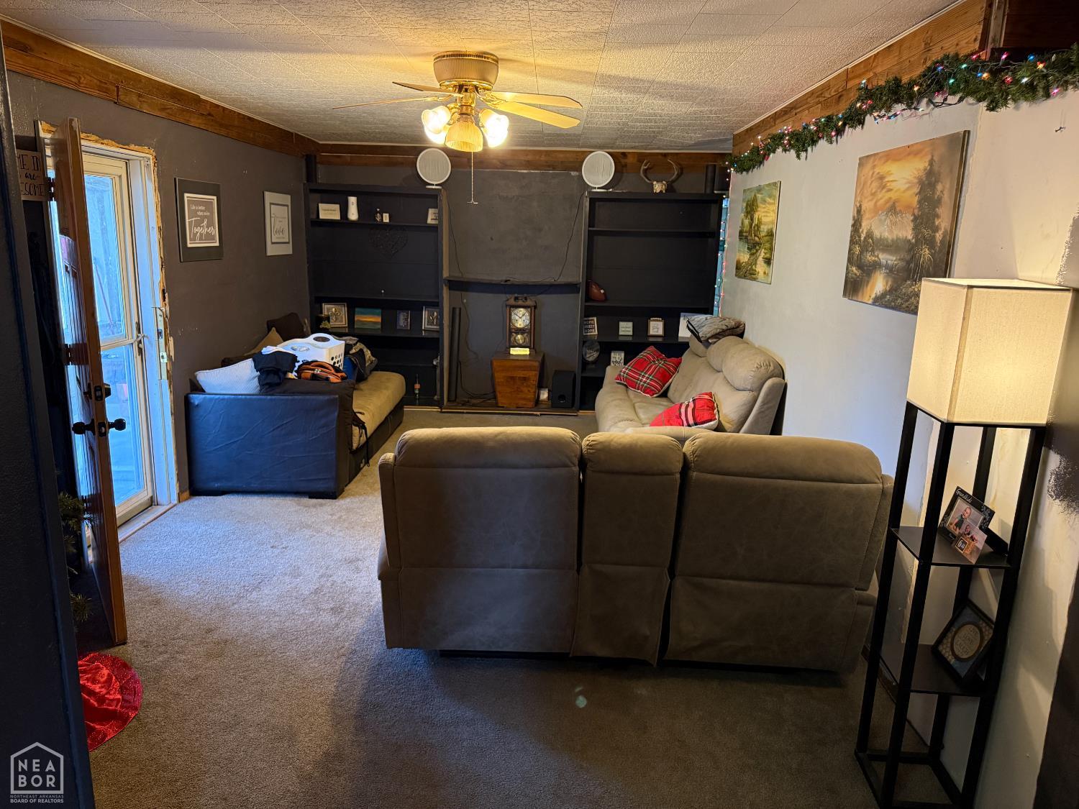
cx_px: 540
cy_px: 404
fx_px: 748
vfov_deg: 56.8
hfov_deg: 71.6
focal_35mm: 24
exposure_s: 1/60
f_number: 1.78
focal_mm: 6.76
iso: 640
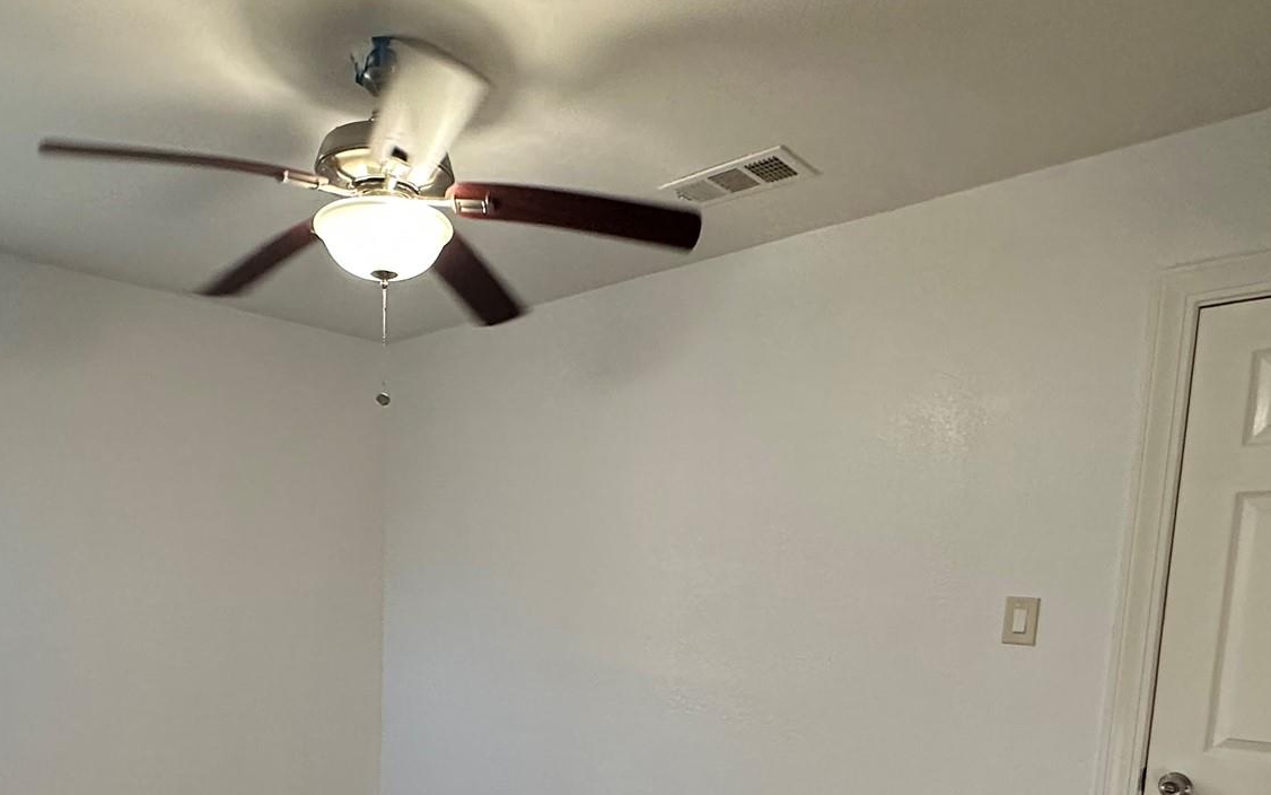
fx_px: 935
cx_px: 490
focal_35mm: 27
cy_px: 688
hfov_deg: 67.5
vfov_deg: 42.9
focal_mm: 2.22
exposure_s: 1/120
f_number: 2.2
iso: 250
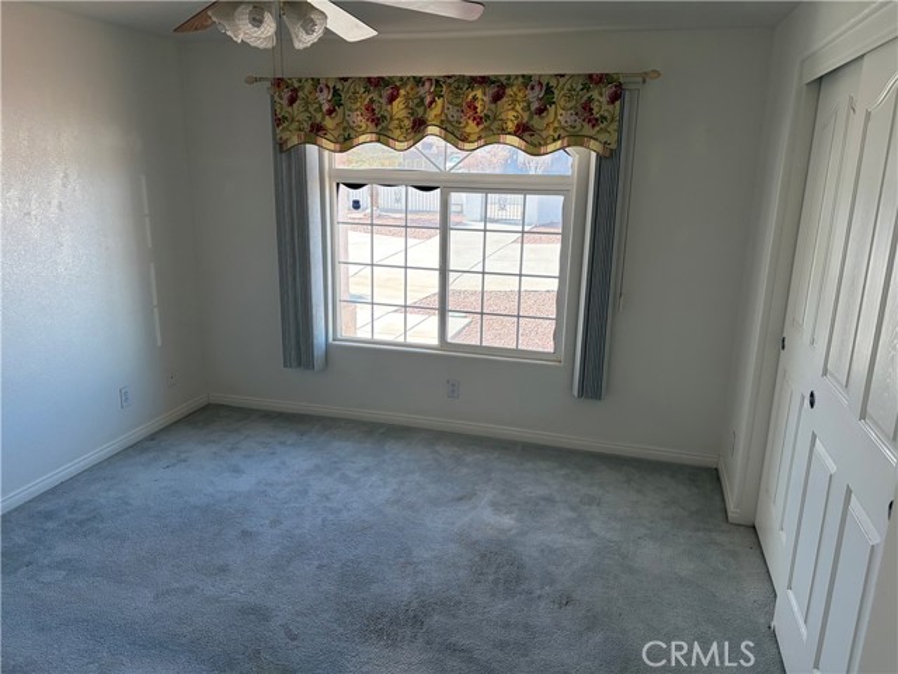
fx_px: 674
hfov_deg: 67.3
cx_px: 449
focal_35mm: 26
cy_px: 337
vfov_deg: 53.1
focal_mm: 5.96
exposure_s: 1/209
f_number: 1.6
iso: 80
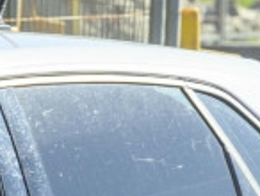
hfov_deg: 2.3
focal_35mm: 833
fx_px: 6267
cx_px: -744
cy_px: 390
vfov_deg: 1.8
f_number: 7.1
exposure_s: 1/320
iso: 180
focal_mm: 110
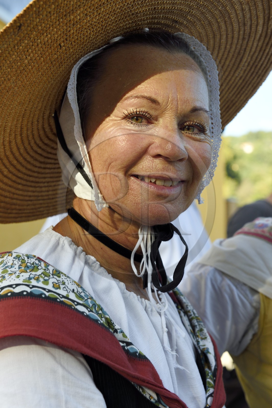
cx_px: 136
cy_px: 204
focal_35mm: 52
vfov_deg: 38.2
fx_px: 589
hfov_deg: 26.0
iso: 800
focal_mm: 52
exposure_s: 1/640
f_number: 7.1
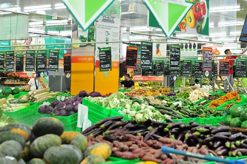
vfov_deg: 17.7
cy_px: 86
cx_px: 141
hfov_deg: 26.3
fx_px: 528
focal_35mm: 77
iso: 800
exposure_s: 1/60
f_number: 5
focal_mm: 66
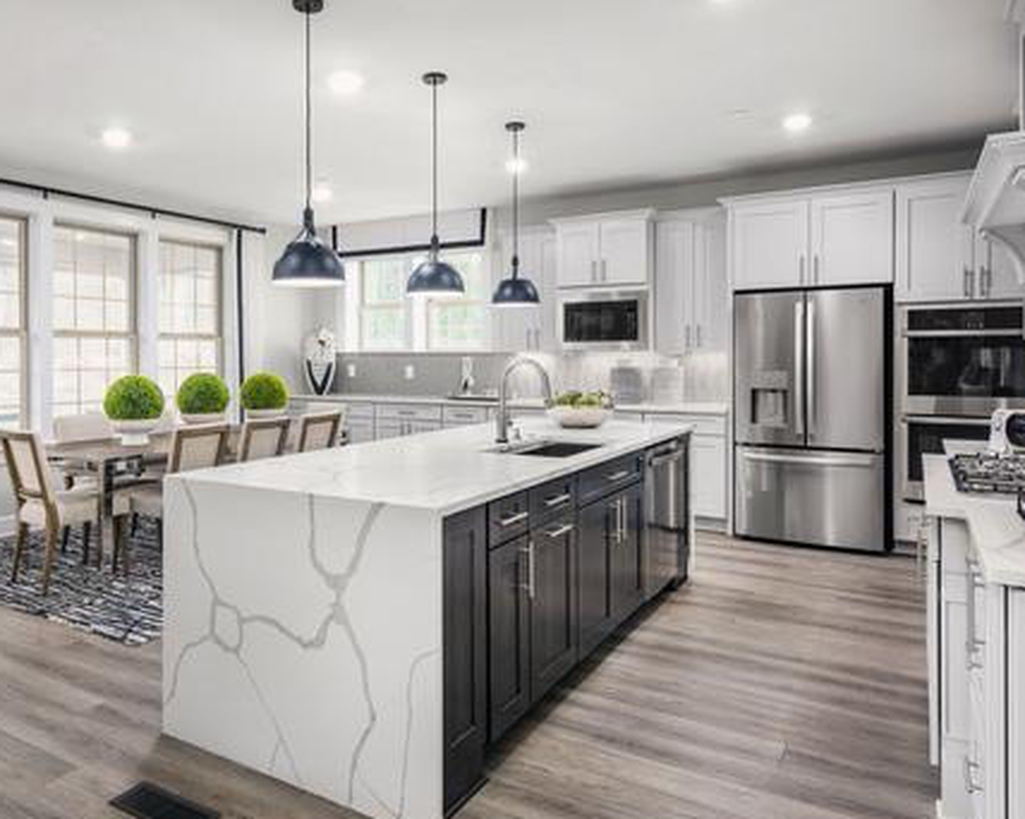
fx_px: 758
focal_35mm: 25
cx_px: 400
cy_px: 433
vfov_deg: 56.7
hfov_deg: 67.3
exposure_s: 1/250
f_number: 9
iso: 200
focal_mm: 19
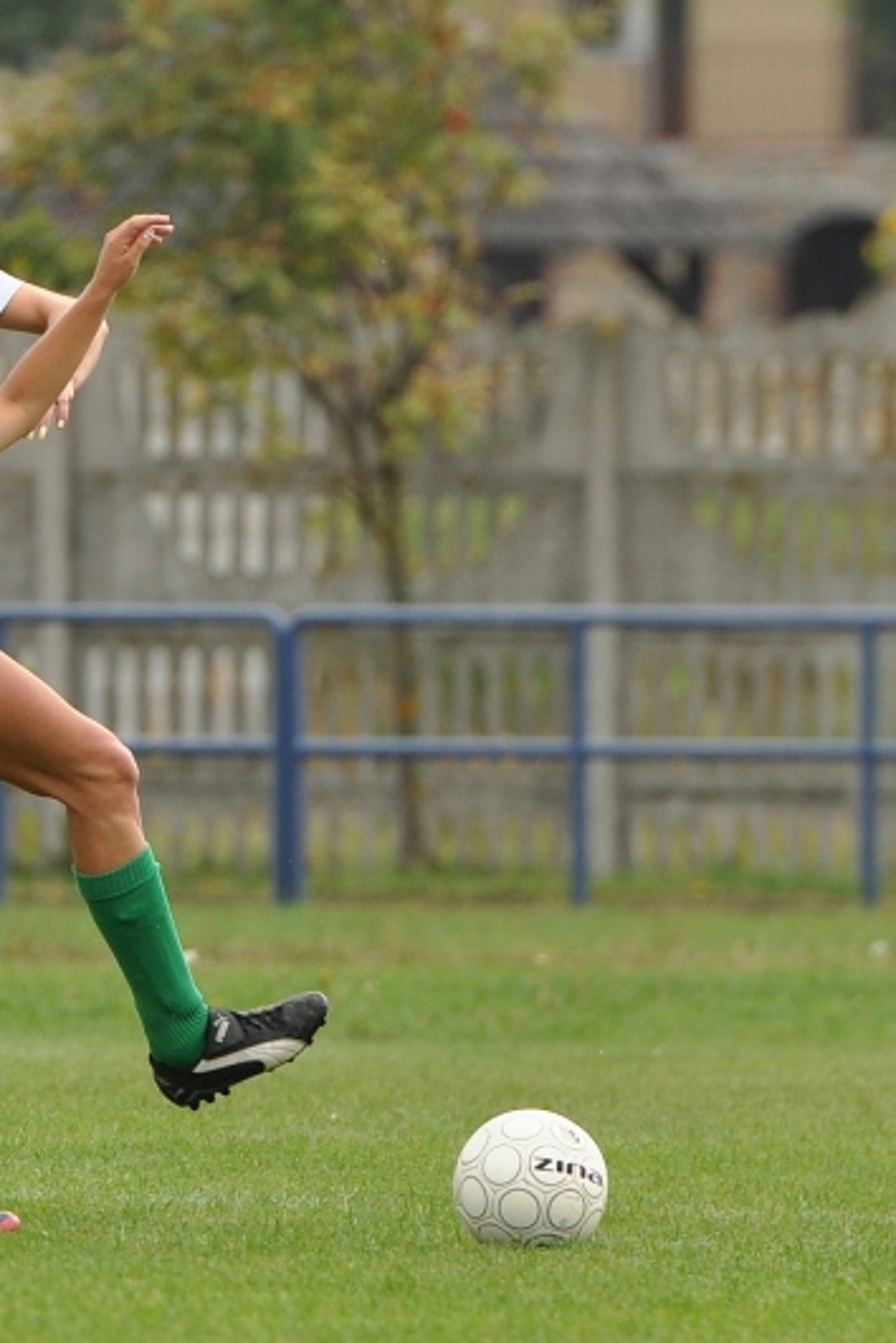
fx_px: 16873
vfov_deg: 4.6
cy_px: 673
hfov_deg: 3.0
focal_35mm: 452
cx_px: -94
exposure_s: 1/800
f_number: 4
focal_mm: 200
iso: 200
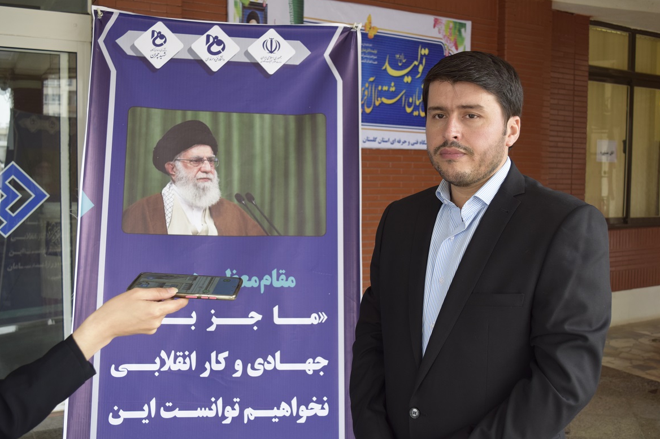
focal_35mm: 37
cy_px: 214
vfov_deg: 35.9
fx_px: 678
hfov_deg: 51.9
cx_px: 336
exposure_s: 1/100
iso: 400
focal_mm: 24
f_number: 5
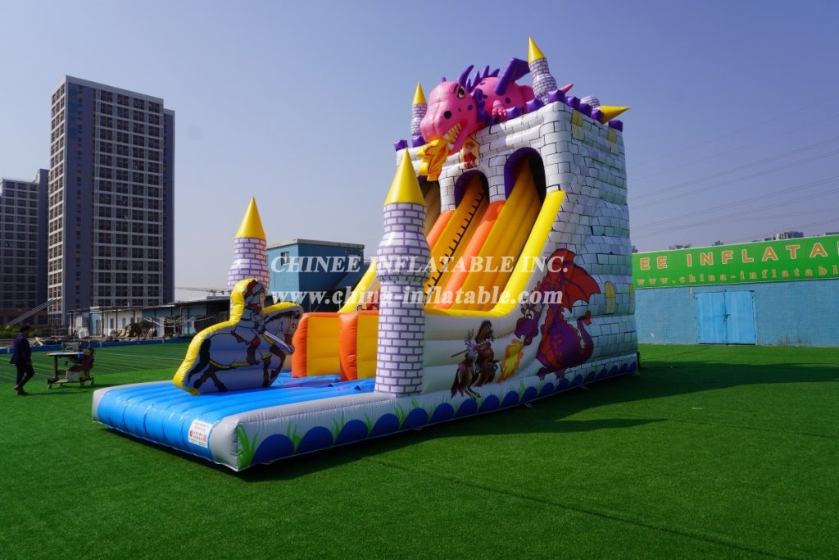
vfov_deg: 53.1
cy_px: 280
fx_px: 559
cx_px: 420
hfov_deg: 73.7
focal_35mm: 24
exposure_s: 1/250
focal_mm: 16
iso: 100
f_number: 10
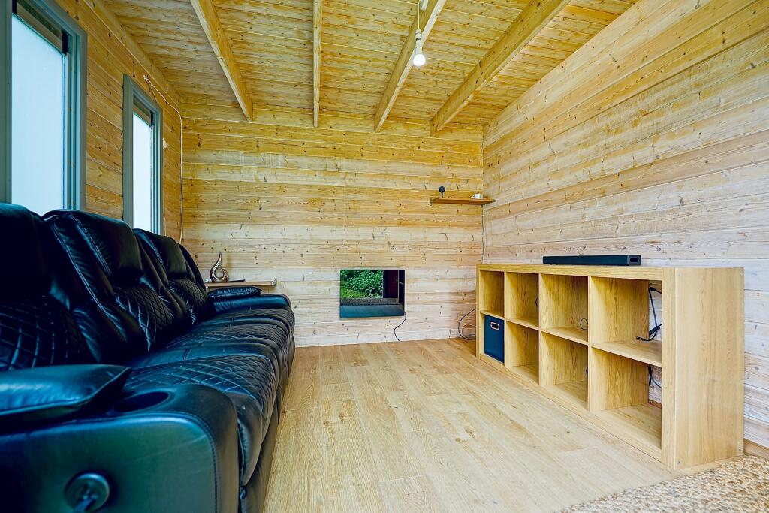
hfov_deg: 104.2
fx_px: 299
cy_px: 256
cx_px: 384
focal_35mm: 14
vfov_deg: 81.2
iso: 125
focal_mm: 14
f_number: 3.2
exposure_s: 1/80
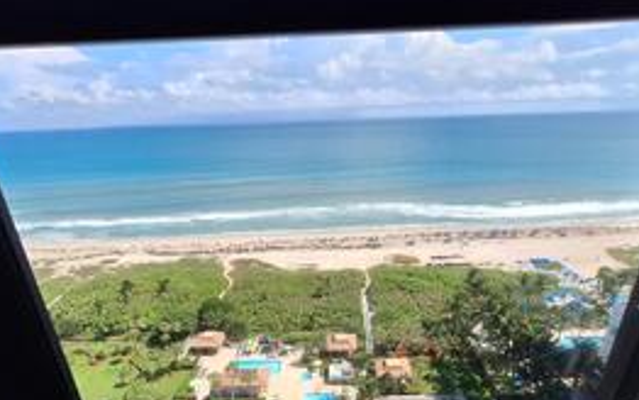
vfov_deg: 54.1
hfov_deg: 82.2
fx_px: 366
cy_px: 310
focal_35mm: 21
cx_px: 307
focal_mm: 1.74
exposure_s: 1/751
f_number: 2.2
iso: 40
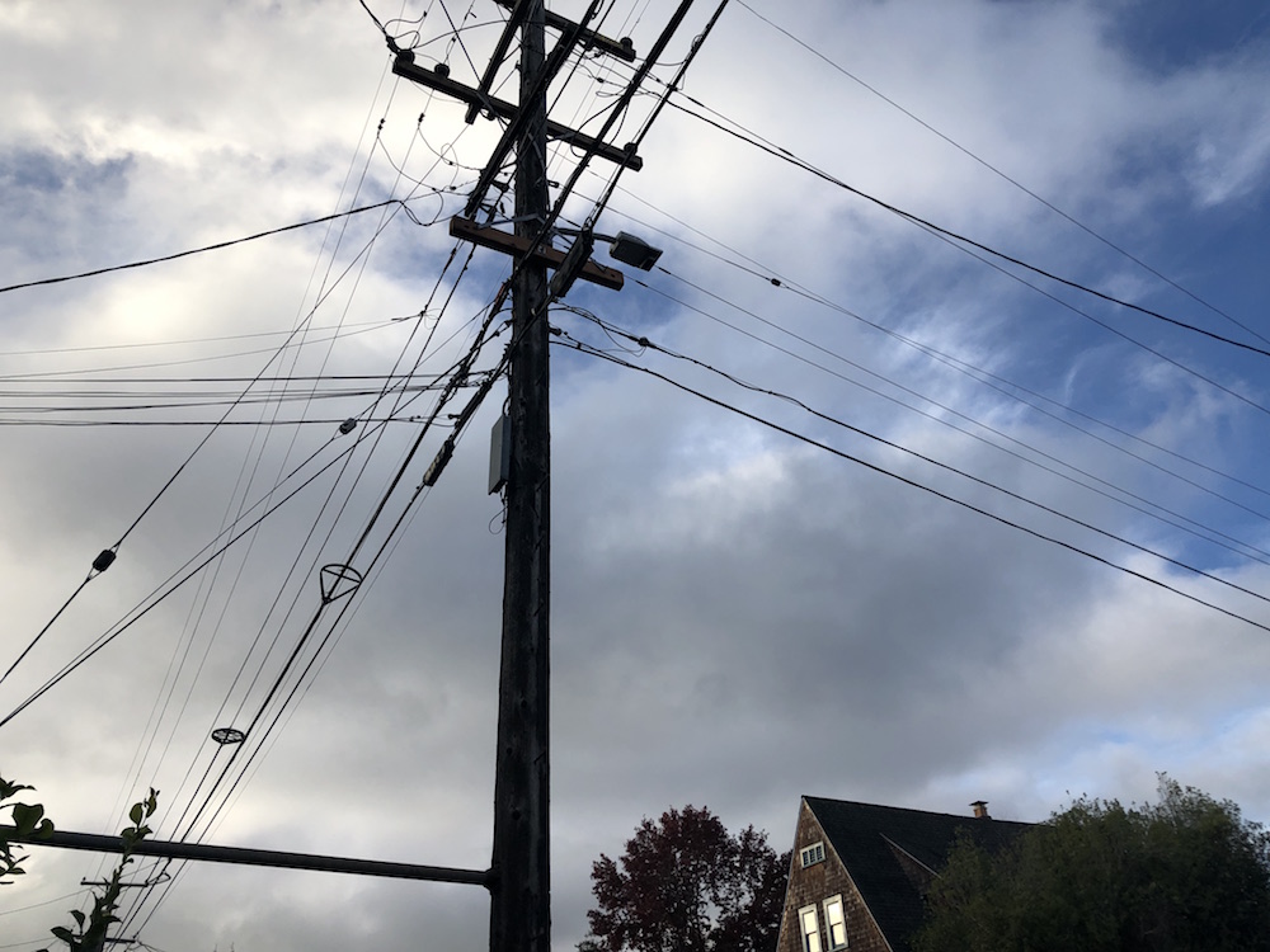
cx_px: 635
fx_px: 1027
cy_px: 476
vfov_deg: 49.7
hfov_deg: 63.4
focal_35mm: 28
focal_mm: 3.99
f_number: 1.8
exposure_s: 1/2024
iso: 20
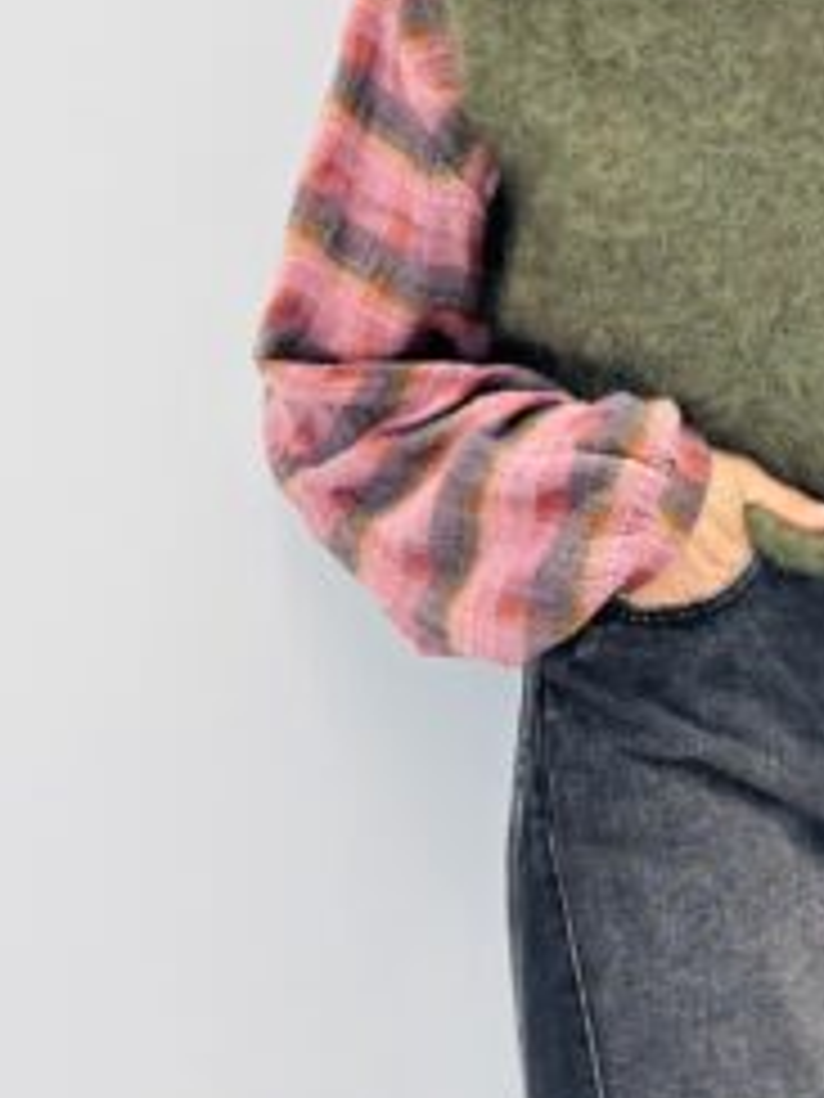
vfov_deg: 30.9
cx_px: 819
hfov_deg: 23.1
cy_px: 218
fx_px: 1936
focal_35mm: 61
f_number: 1.6
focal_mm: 5.96
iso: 32
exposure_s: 1/126
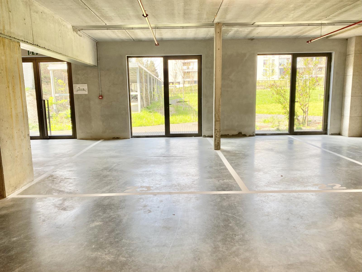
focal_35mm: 26
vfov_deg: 53.1
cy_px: 136
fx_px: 272
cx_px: 181
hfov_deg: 67.3
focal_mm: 4.25
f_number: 1.8
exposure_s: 1/121
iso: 32
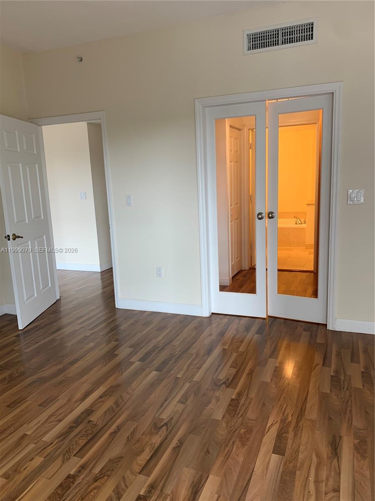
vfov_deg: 67.3
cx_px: 188
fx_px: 376
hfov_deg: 53.1
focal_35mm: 26
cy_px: 250
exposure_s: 1/60
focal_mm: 4.25
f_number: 1.8
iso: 64
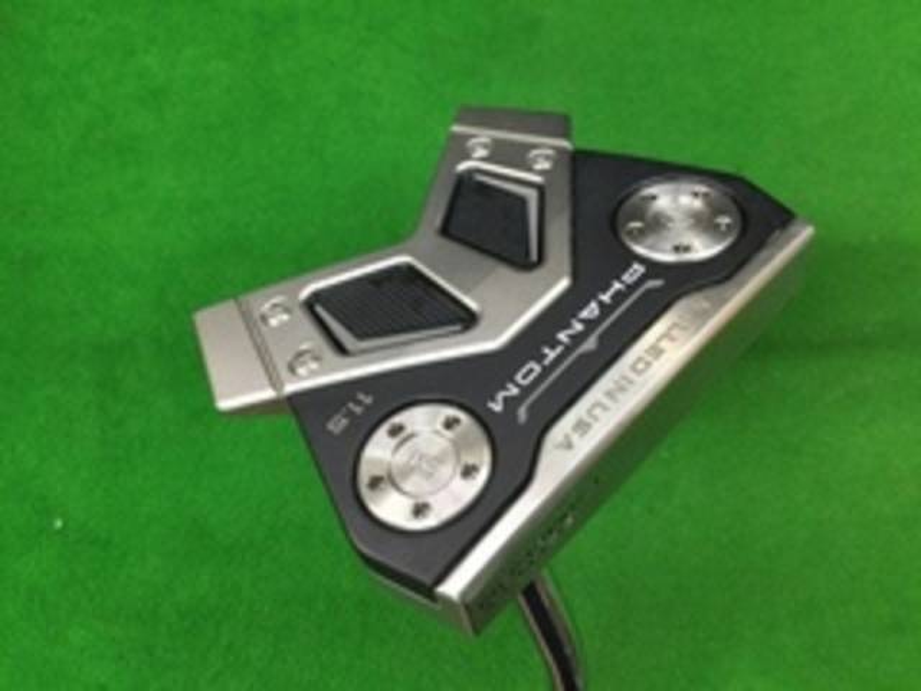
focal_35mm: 31
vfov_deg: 45.4
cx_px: 460
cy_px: 346
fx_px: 825
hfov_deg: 58.4
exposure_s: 1/30
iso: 100
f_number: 2.4
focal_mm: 3.3
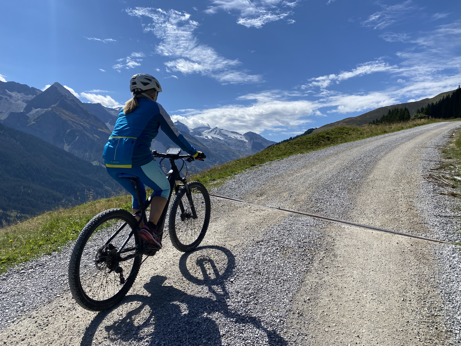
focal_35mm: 26
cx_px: 230
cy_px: 173
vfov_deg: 53.1
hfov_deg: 67.3
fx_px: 346
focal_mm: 4.25
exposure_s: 1/4274
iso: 32
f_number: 1.8
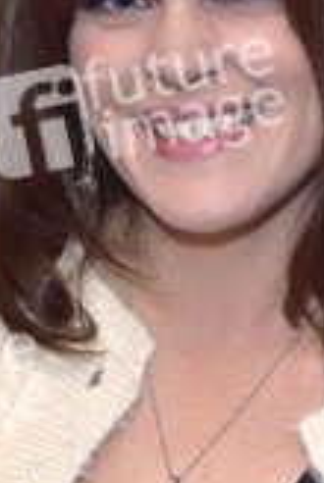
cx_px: 219
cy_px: 256
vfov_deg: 7.0
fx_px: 3925
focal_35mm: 292
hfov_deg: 4.7
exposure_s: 1/250
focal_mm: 120
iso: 1000
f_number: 6.3
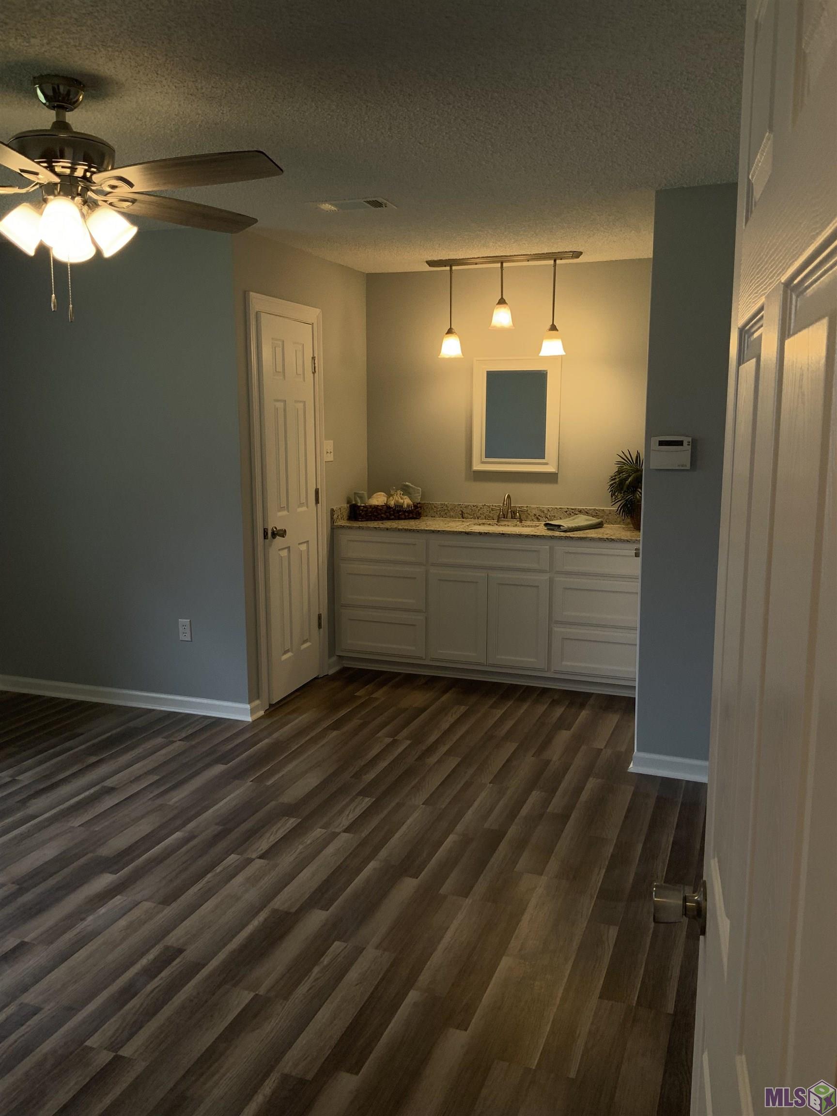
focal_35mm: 29
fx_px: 935
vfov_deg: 61.7
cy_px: 558
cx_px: 418
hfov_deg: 48.2
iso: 32
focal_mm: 3
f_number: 1.8
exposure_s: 1/120
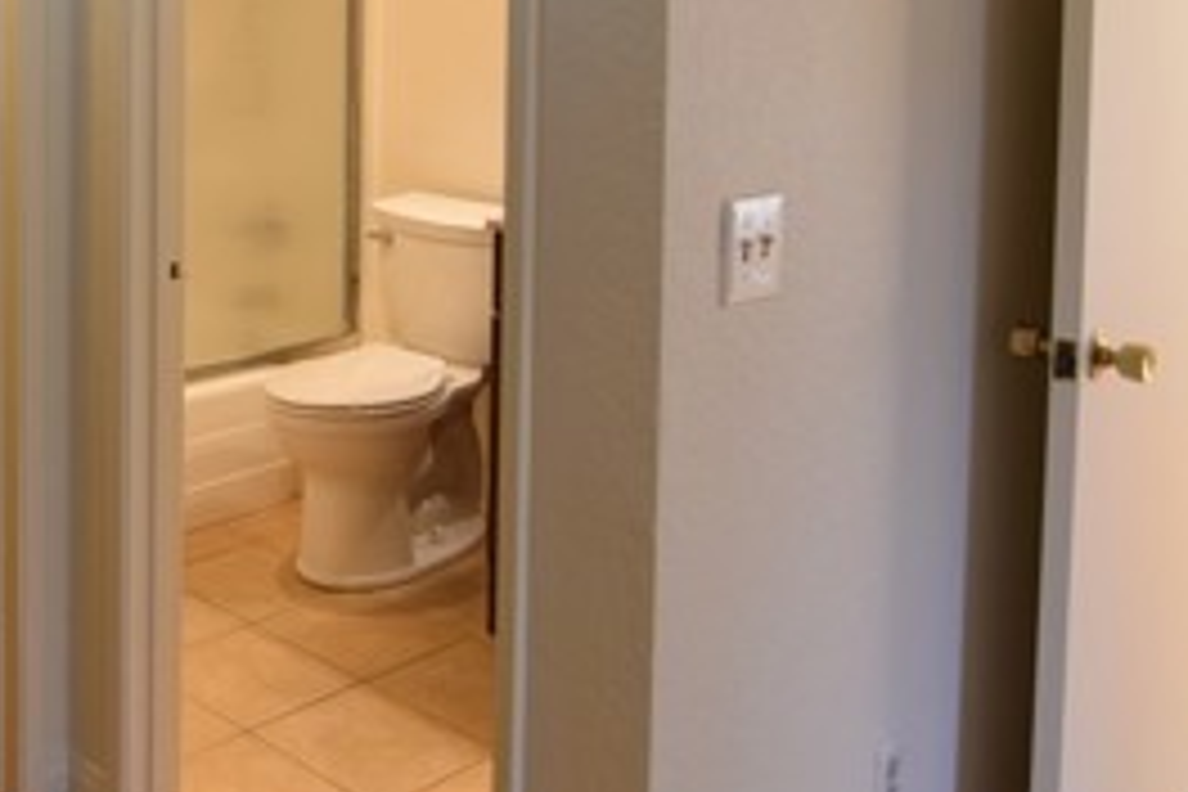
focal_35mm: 47
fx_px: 1558
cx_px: 50
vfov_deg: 27.1
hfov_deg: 38.0
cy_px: 20
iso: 400
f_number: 4
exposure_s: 1/60
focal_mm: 13
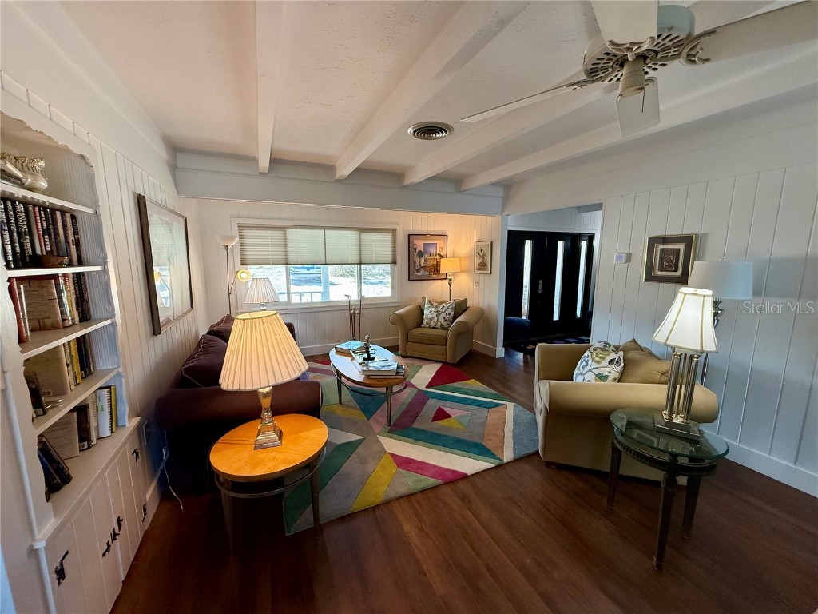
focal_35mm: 14
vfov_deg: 85.7
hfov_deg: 102.1
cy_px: 307
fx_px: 331
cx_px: 409
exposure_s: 1/120
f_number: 2.2
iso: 200
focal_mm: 2.22
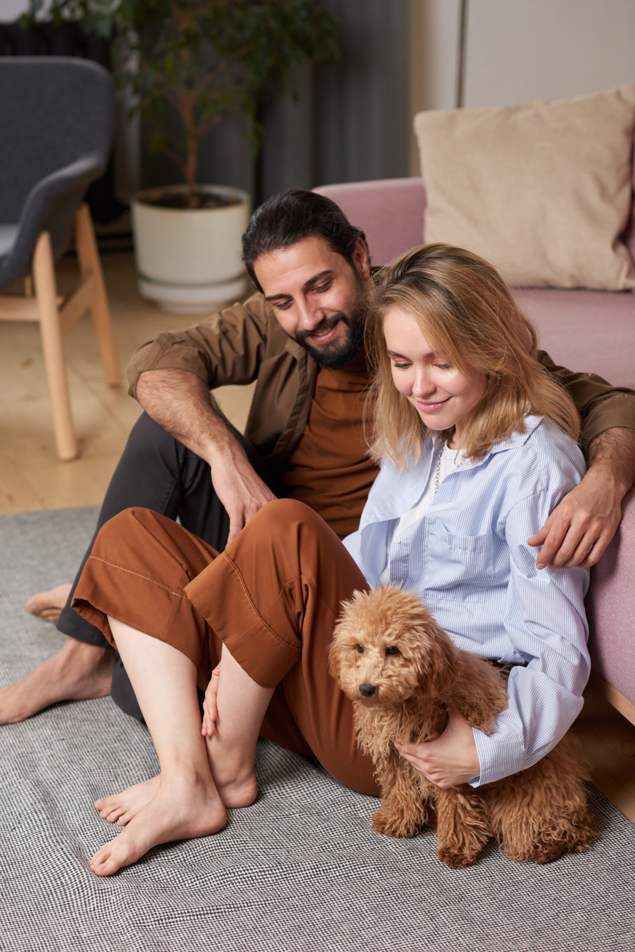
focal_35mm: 85
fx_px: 2247
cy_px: 476
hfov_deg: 16.1
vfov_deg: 23.9
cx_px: 318
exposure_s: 1/160
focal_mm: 85
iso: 640
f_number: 3.2
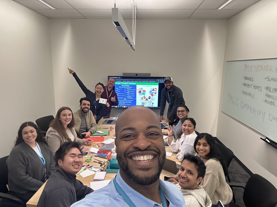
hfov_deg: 73.9
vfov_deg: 58.9
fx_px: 184
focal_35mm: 23
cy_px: 104
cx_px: 138
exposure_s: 1/60
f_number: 1.9
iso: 125
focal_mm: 2.69
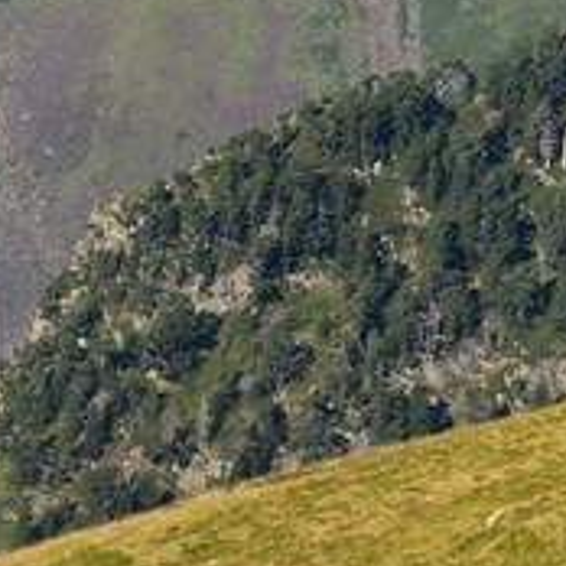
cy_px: -268
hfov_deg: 2.3
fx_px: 13689
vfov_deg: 2.4
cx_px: 2092
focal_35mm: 740
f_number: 8
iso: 200
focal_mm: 95
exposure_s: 1/500
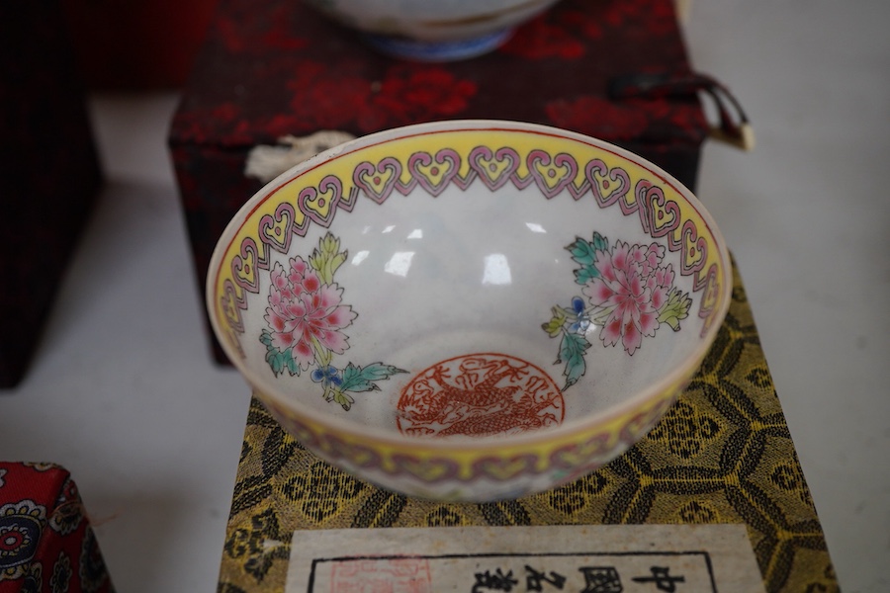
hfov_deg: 43.6
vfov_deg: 29.9
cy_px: 296
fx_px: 1112
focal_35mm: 45
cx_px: 445
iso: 800
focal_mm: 30
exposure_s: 1/125
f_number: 7.1
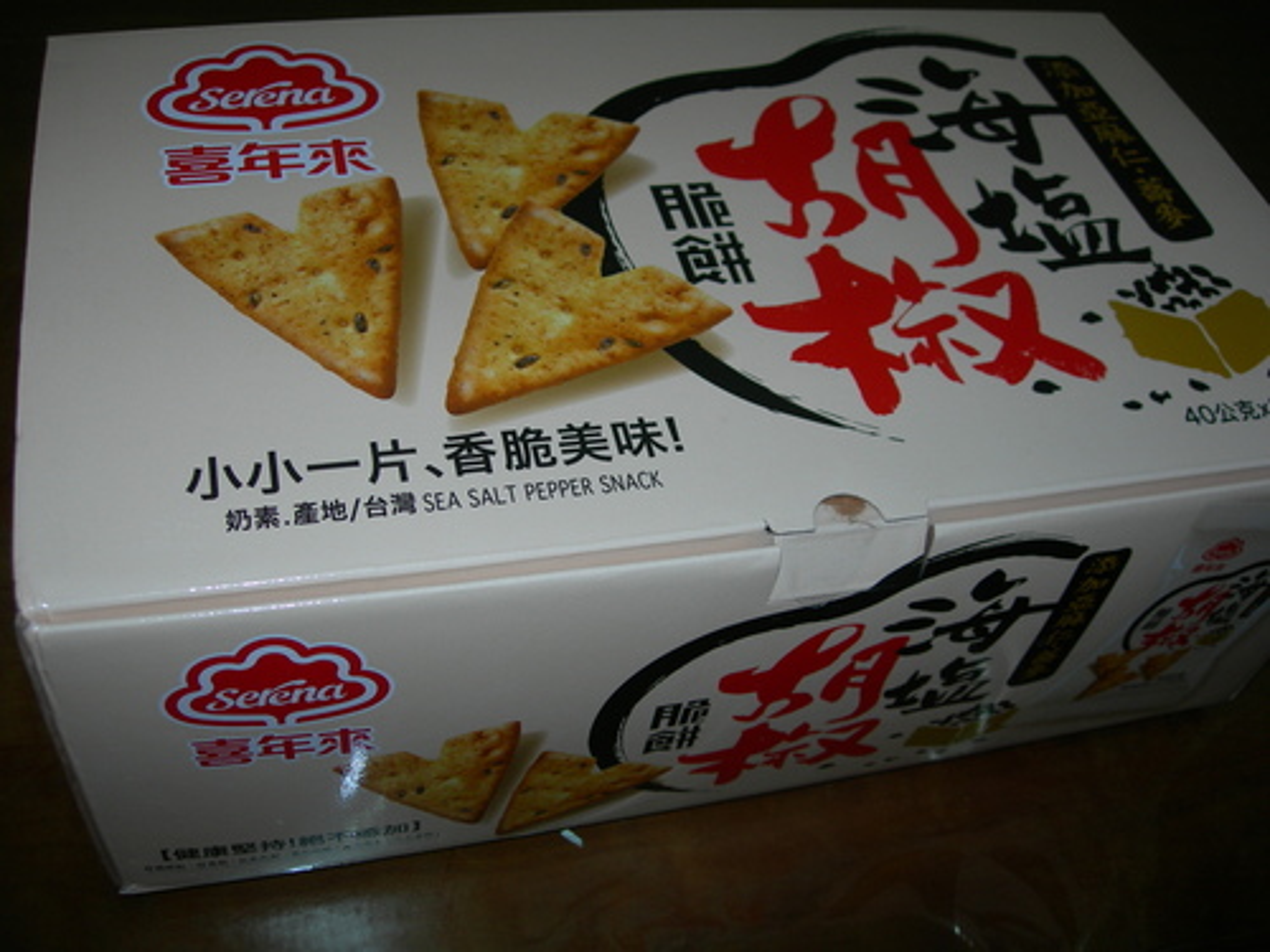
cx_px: 635
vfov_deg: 37.7
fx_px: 1394
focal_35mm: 38
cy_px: 476
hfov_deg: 49.0
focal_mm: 7.8
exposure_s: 1/60.1
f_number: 2.8
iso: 50
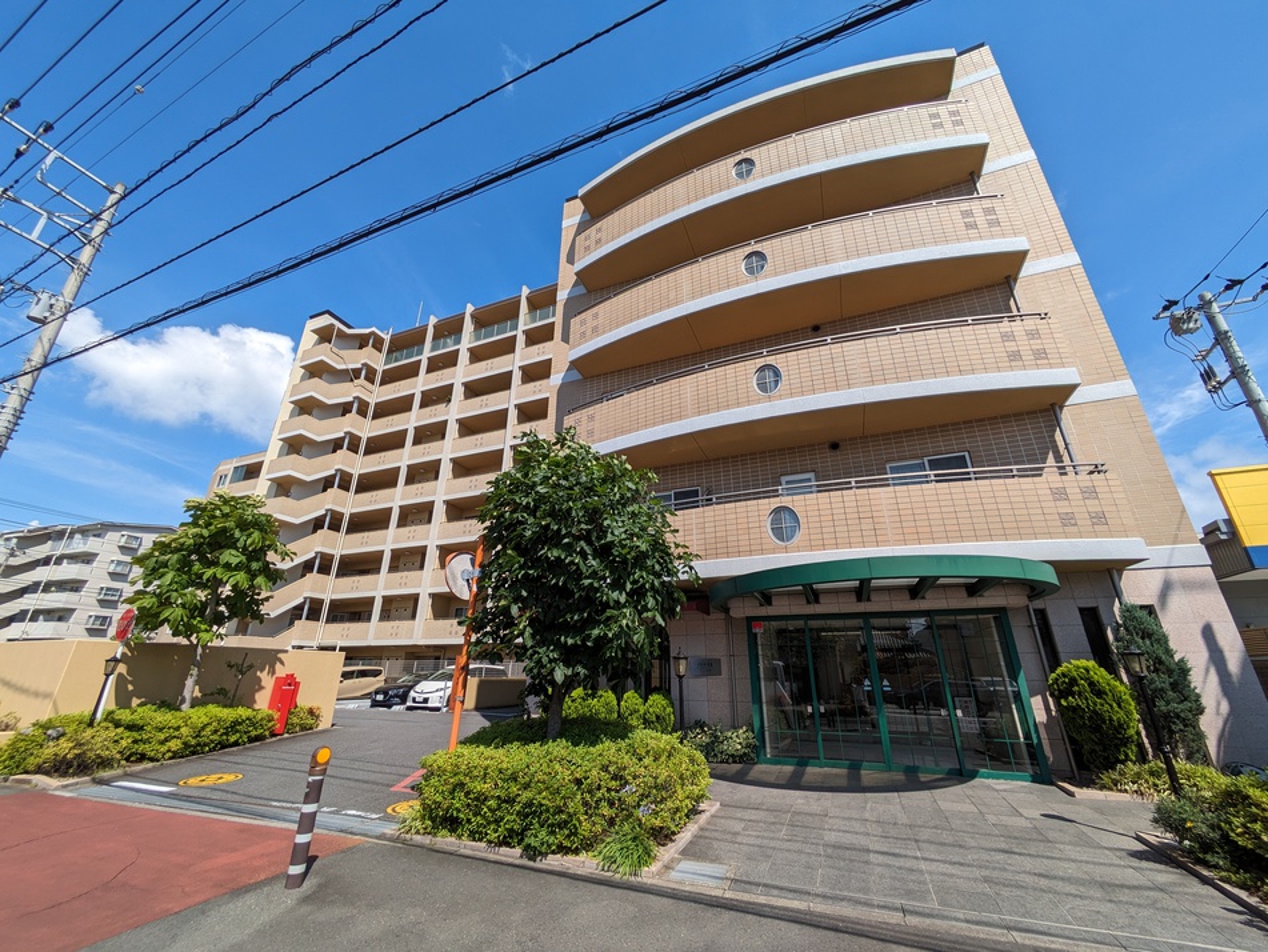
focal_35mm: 14
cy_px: 476
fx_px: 513
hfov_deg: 102.0
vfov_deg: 85.7
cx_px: 634
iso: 46
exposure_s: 1/1965
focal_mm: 1.83
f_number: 2.2
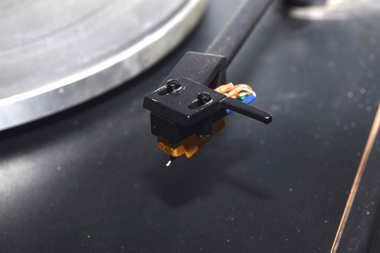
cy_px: 126
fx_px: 871
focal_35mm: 82
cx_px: 190
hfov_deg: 24.6
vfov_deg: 16.6
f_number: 8
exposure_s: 1/60
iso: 100
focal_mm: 55
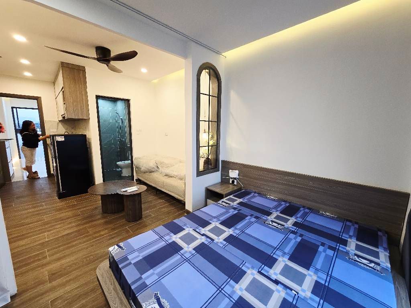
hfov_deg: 106.2
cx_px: 206
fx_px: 154
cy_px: 154
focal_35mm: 13
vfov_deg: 89.9
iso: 160
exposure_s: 1/50
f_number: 2.2
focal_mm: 2.2
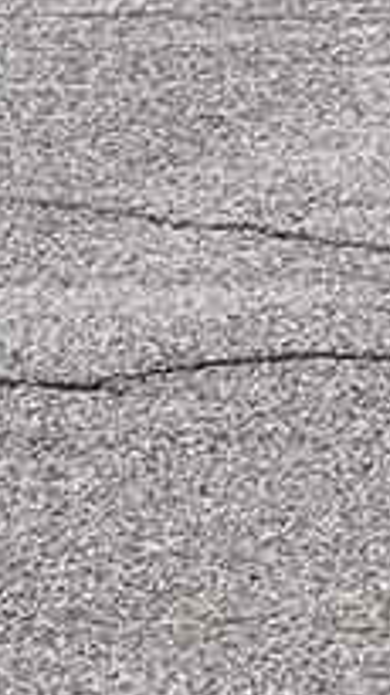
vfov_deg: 4.4
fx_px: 9064
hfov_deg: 2.4
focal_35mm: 492
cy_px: -468
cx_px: 1428
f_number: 2.8
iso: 32
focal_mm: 9
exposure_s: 1/1263
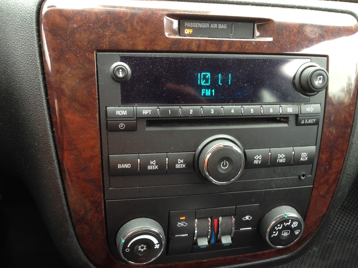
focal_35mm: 33
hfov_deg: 55.4
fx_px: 341
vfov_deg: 42.9
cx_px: 179
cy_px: 134
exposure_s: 1/20
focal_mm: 4.12
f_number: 2.4
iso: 64
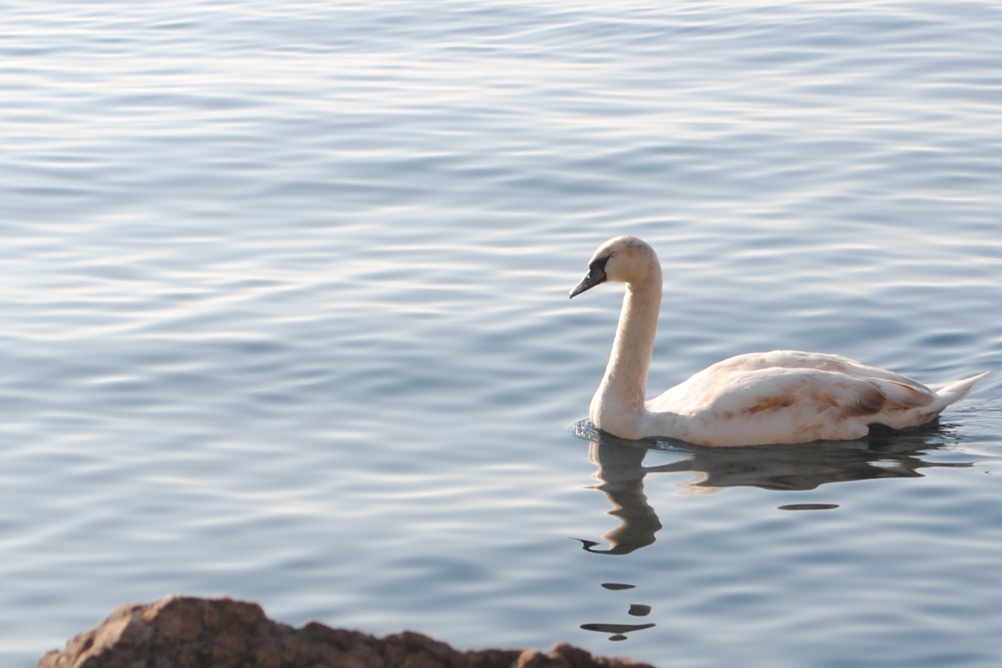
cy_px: 334
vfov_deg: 16.6
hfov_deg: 24.6
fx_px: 2296
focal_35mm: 82
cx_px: 501
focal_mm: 55
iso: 100
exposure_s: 1/250
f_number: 8
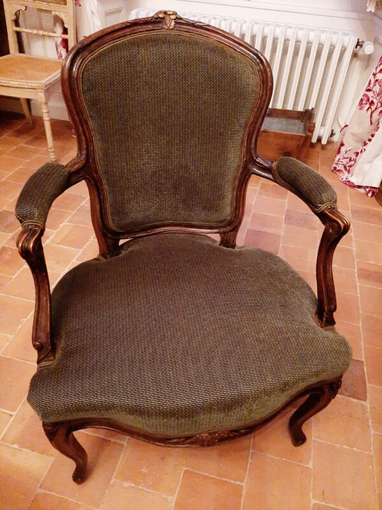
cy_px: 255
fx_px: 383
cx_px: 191
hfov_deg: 53.1
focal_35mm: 26
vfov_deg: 67.3
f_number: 1.7
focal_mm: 3.93
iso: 800
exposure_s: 1/20
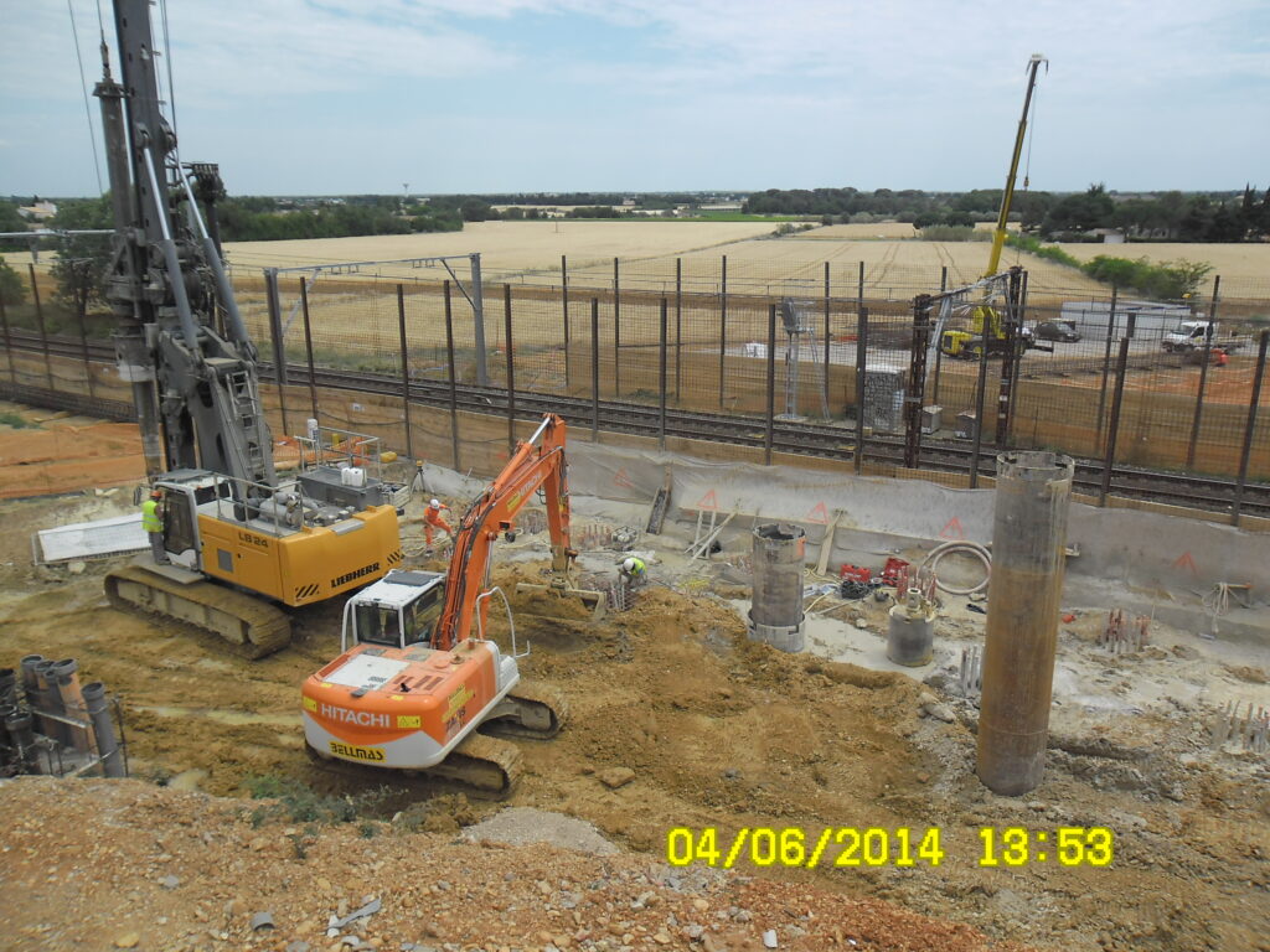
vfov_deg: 51.4
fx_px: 991
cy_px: 476
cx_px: 635
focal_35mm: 27
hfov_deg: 65.3
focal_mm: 4.9
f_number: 9
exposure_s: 1/181
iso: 80
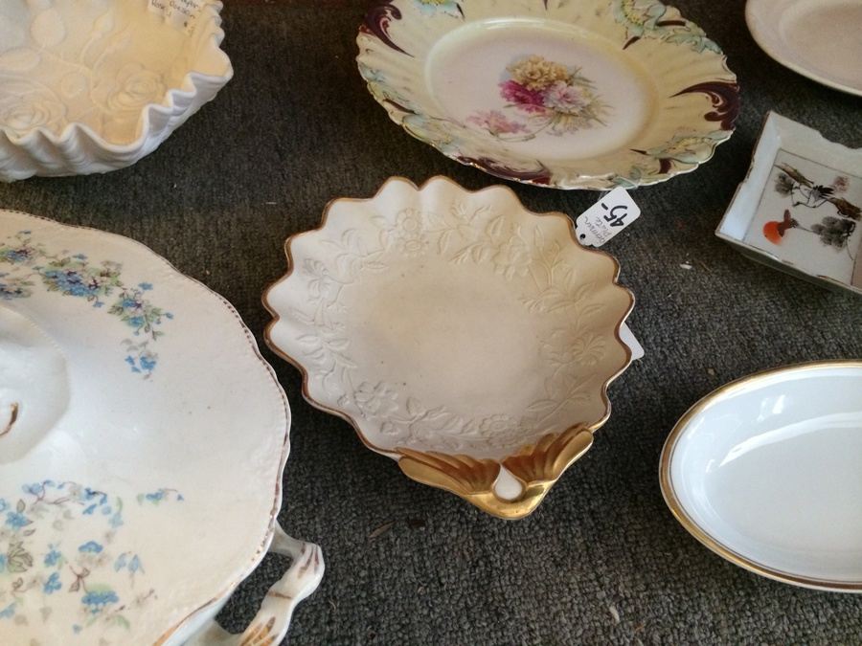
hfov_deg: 60.0
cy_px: 323
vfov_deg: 46.8
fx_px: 747
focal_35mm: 30
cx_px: 431
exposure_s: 1/30
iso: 320
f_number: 2.2
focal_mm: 4.12
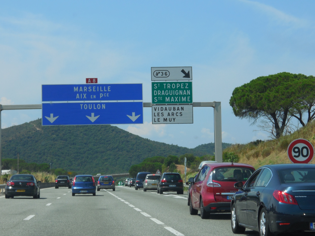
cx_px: 158
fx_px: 846
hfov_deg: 21.1
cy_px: 118
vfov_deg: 15.9
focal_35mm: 93
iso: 125
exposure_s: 1/800
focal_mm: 16.5
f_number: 4.6
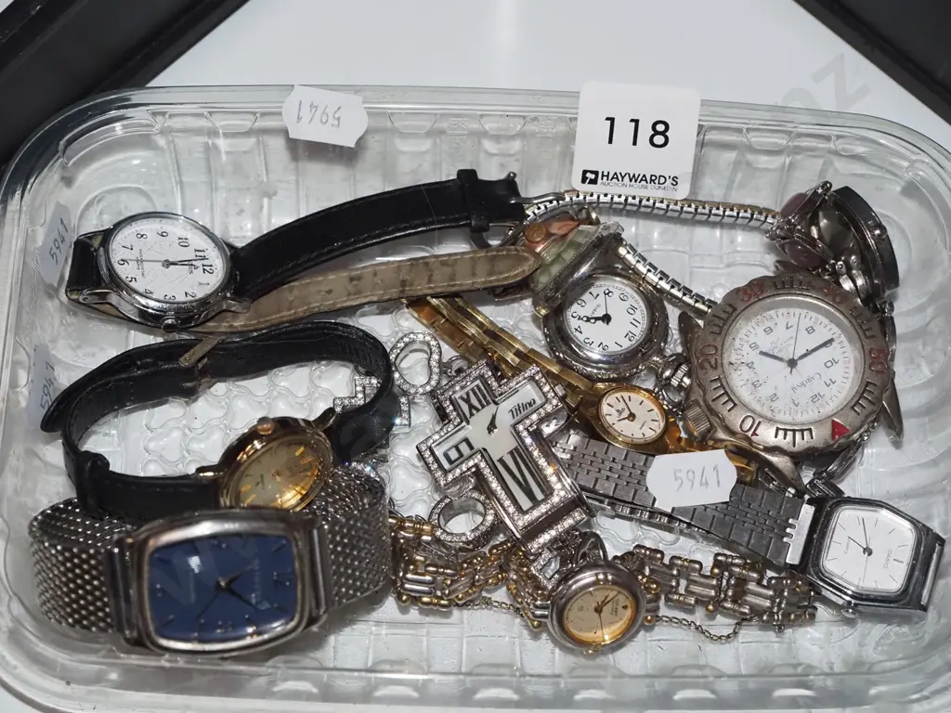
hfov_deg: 27.8
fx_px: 1923
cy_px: 356
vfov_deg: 21.0
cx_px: 476
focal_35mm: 70
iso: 3200
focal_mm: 35
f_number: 5.6
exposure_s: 1/160
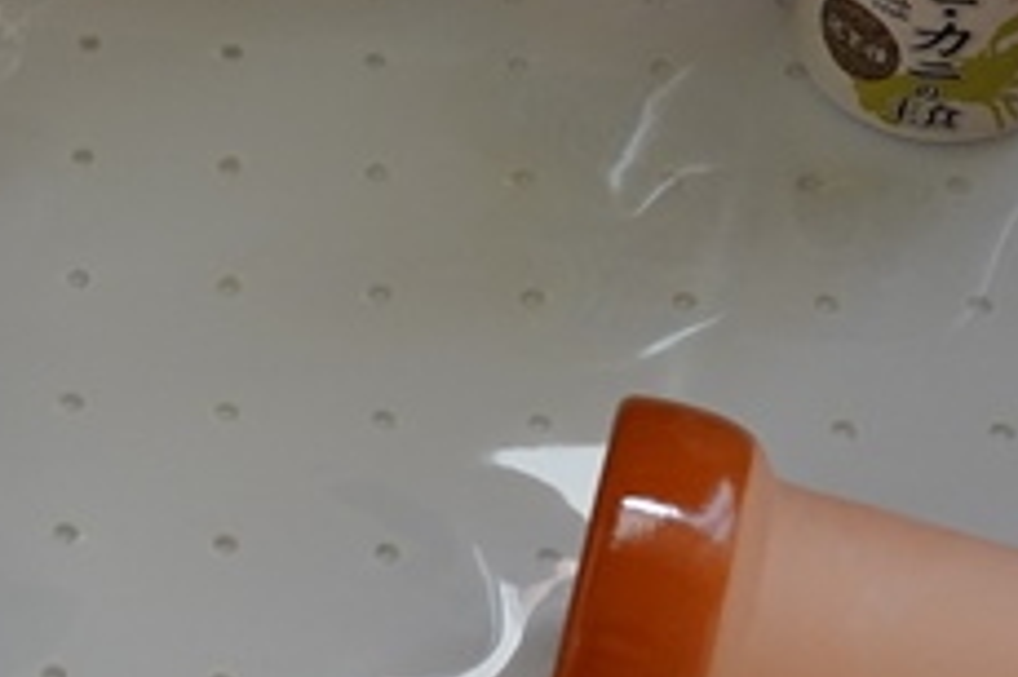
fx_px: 2910
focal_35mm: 103
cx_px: 173
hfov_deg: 19.6
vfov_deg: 13.3
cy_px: 246
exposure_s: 1/60
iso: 1000
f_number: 5
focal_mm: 13.84
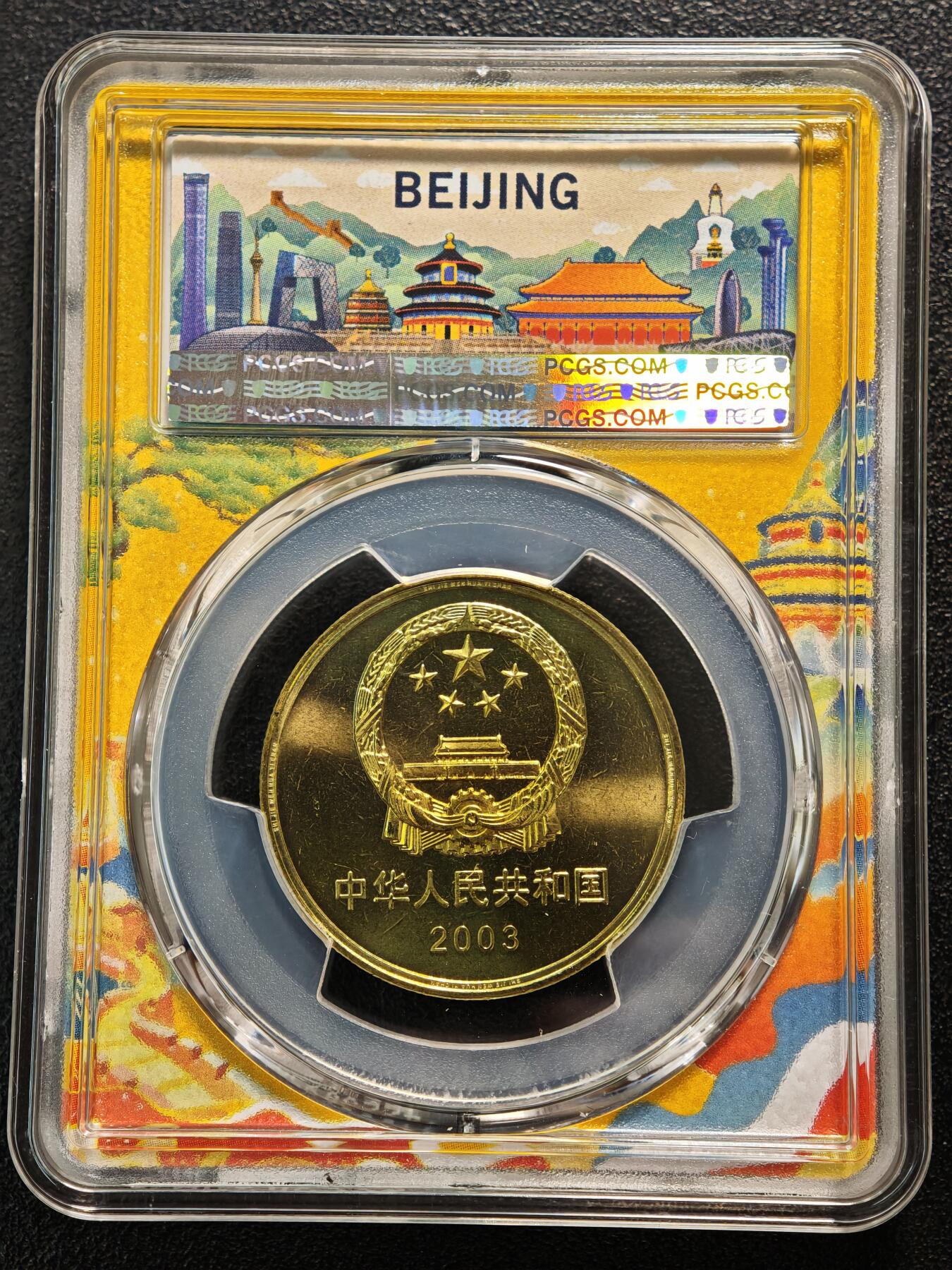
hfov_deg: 24.4
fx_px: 2200
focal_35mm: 60
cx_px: 476
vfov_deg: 32.2
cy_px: 635
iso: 640
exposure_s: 1/120
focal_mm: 9
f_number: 2
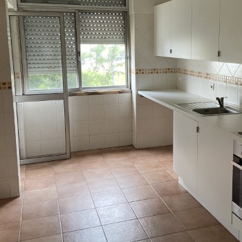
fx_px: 332
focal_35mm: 42
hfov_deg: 39.6
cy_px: 96
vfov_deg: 39.8
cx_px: 157
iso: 125
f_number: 1.8
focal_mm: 4.25
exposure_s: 1/60
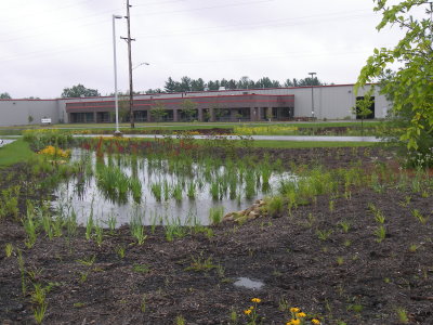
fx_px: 563
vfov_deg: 32.2
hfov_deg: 42.1
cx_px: 216
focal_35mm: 45
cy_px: 162
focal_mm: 9.5
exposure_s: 1/200
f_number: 3.6
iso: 50
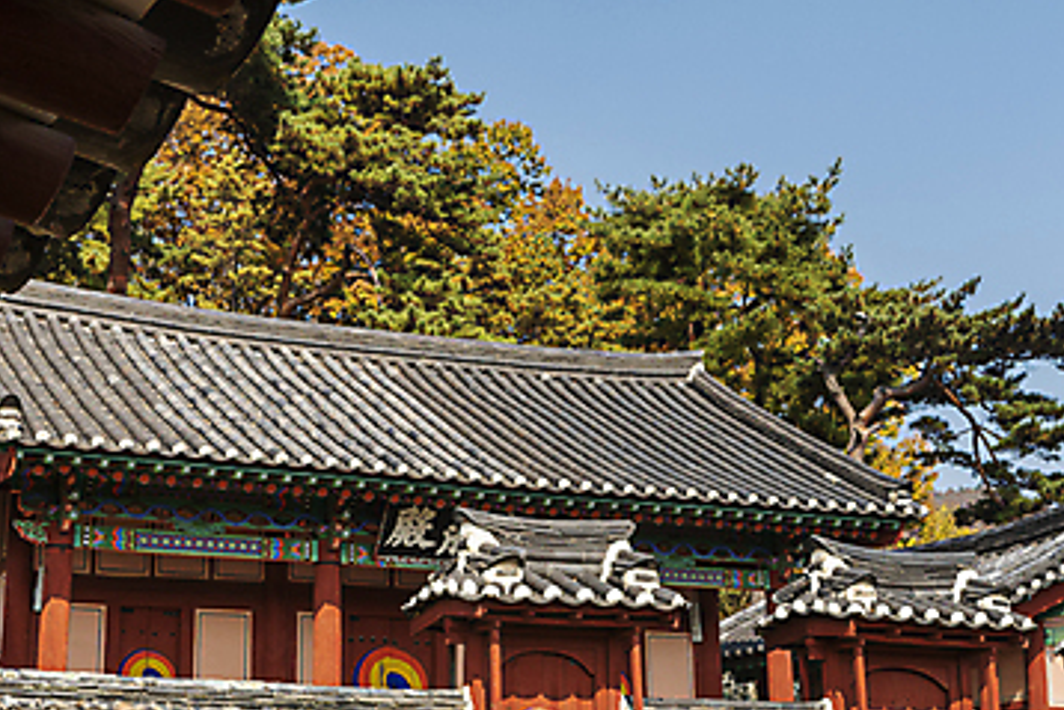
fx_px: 1981
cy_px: 336
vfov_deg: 20.3
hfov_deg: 30.1
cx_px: 562
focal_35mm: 67
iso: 200
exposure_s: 1/640
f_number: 6.3
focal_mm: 40
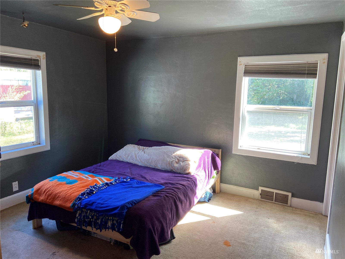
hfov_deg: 67.3
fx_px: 259
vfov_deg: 53.1
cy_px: 130
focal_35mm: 26
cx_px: 172
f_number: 1.8
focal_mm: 4.25
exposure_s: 1/60
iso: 64
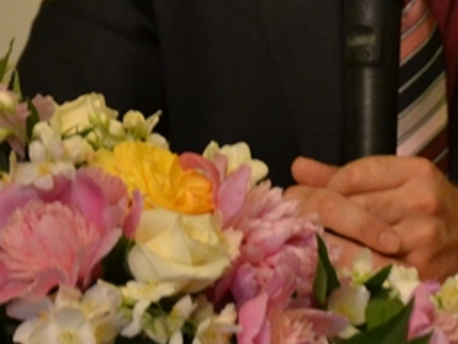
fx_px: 6844
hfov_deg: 3.8
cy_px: -8
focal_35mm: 517
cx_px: 629
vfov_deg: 2.9
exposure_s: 1/13
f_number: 5.6
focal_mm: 90
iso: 1600
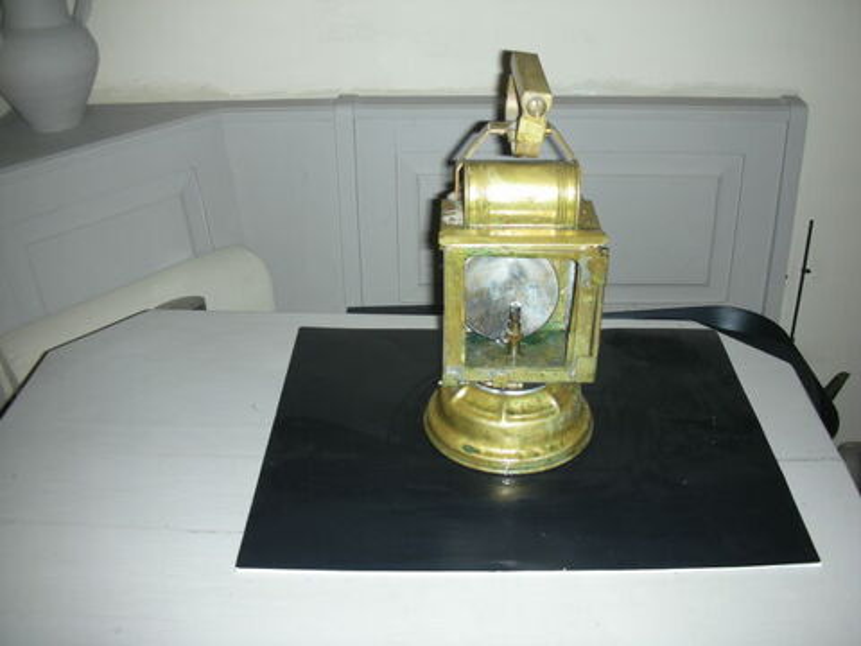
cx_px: 430
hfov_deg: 52.6
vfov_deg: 40.7
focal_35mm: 35
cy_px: 323
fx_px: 871
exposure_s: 1/60
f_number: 2.8
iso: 62
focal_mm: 5.8
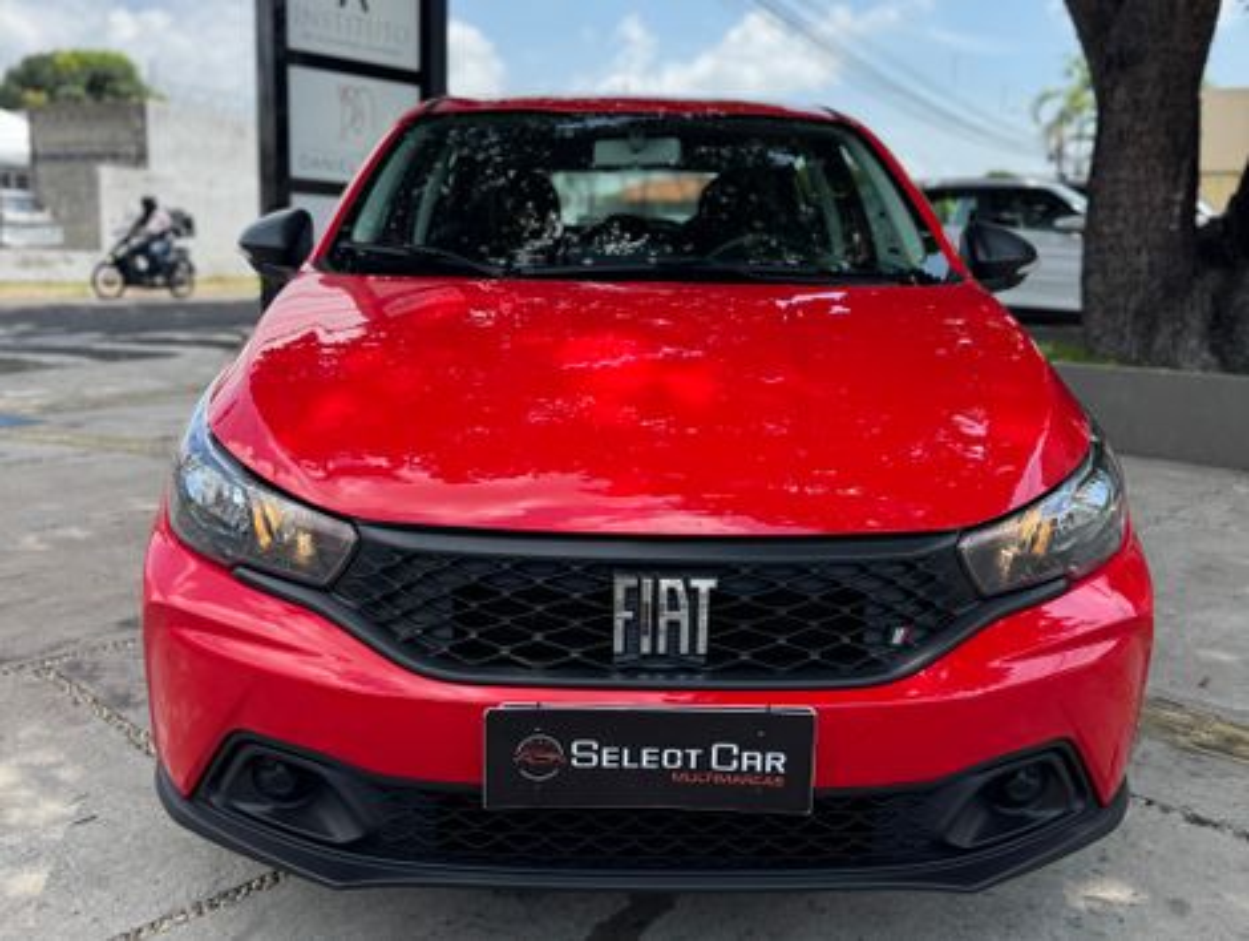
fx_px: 867
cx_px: 624
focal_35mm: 24
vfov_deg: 56.9
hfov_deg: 71.5
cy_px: 470
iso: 80
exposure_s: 1/1923
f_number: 1.78
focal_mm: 6.76
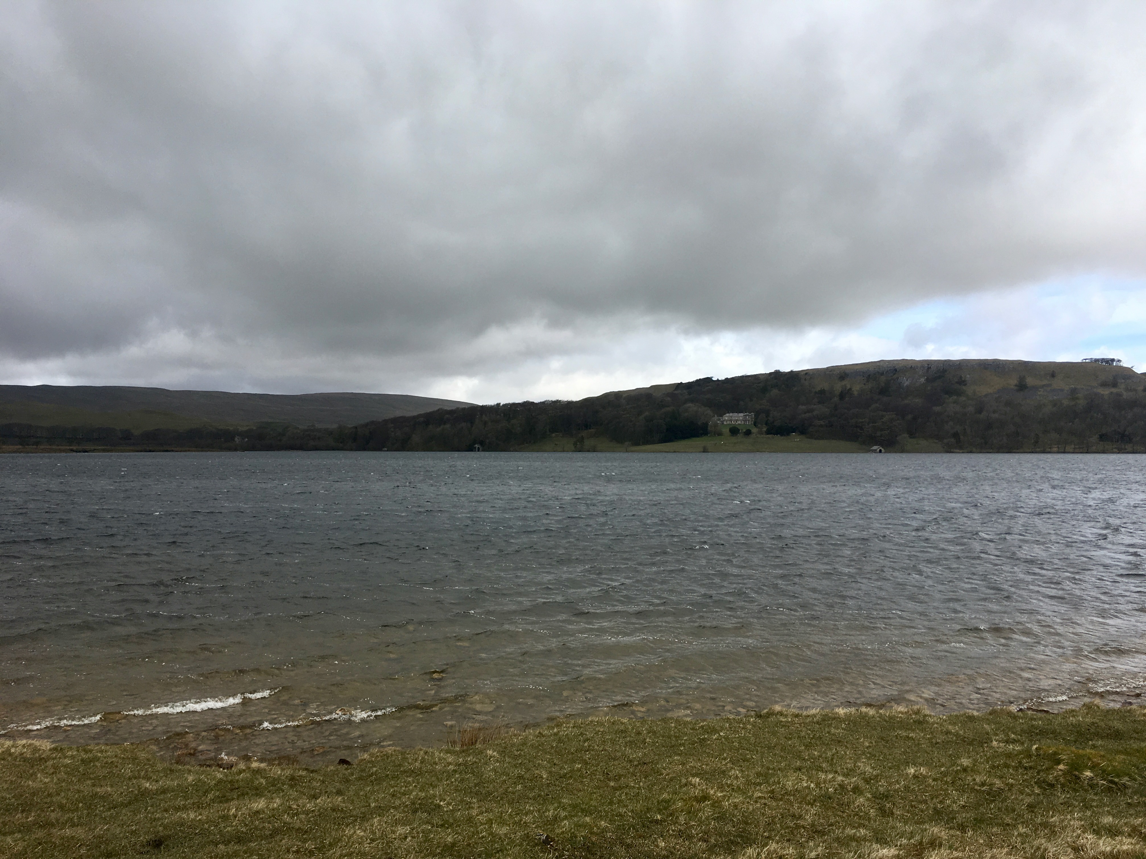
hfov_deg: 61.7
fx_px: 960
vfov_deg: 48.2
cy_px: 430
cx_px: 573
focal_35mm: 29
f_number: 2.2
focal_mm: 4.15
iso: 25
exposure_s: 1/916
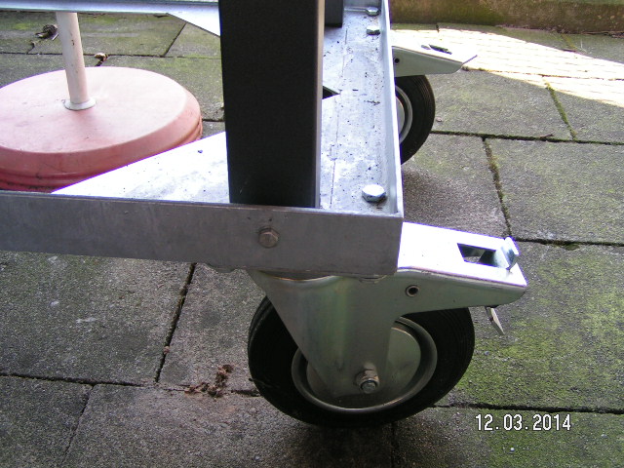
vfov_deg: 37.7
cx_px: 312
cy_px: 234
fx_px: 685
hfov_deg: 49.0
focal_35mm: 38
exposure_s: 1/40
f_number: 2.8
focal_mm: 5.8
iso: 80
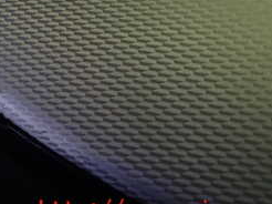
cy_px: -24
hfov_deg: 28.2
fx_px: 479
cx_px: -43
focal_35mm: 61
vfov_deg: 22.5
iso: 200
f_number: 2
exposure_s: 1/30
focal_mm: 4.5
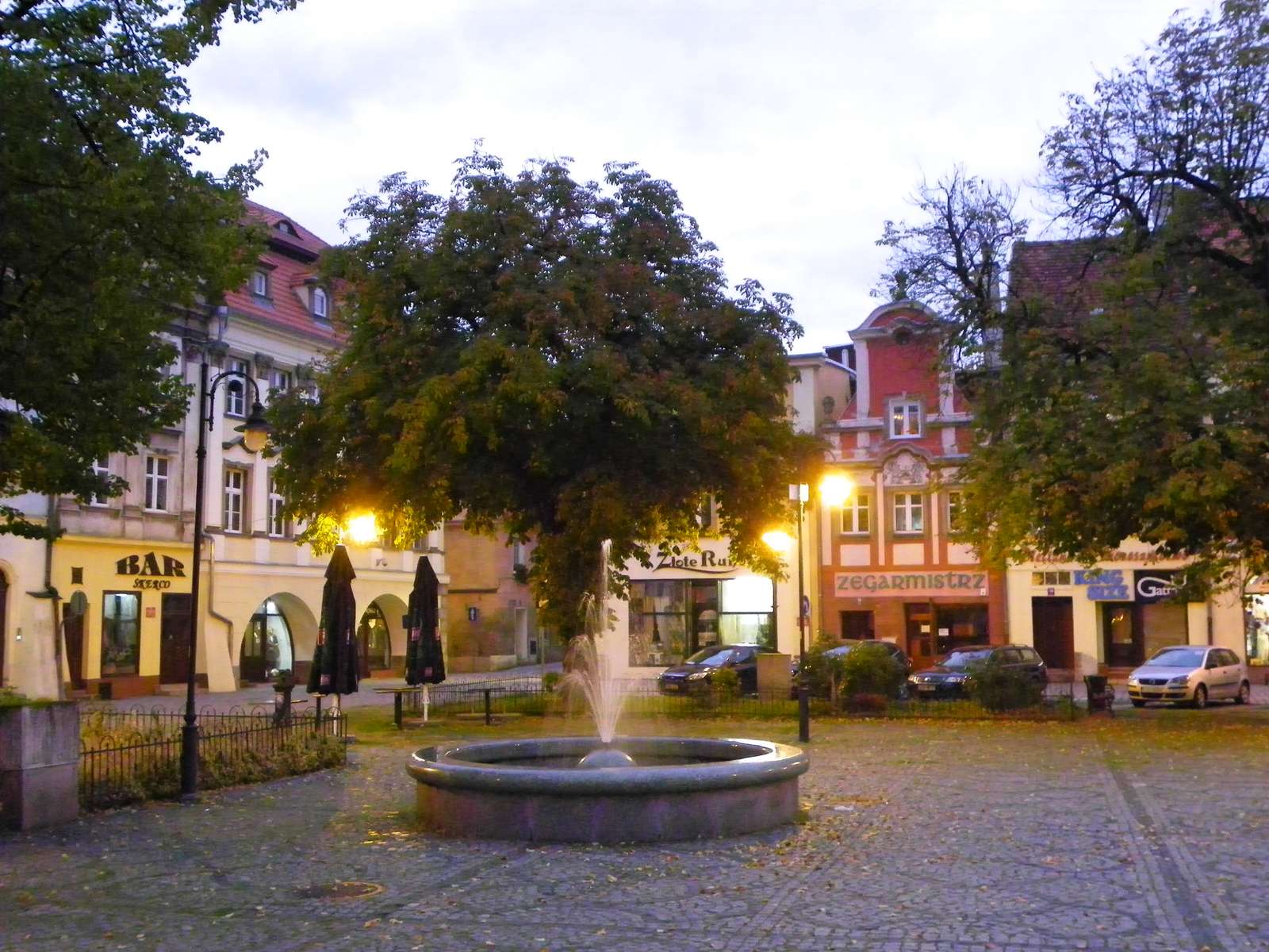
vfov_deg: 36.8
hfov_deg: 47.9
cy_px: 476
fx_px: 1430
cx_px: 634
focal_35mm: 39
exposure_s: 1/15
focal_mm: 6.9
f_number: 3.2
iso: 800
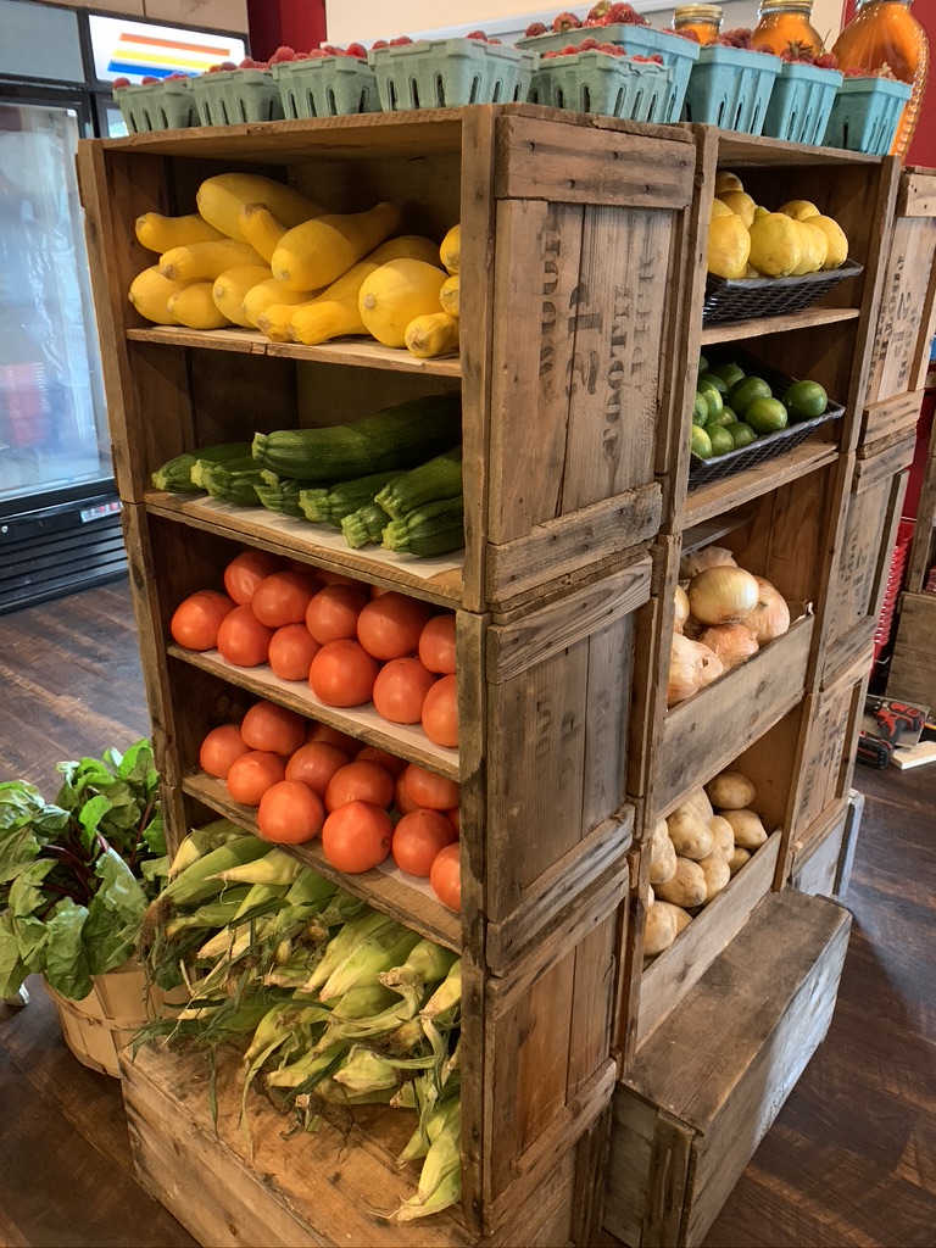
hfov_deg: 53.1
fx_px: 937
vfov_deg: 67.3
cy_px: 624
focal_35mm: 26
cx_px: 468
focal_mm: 4.25
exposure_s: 1/30
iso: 400
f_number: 1.8
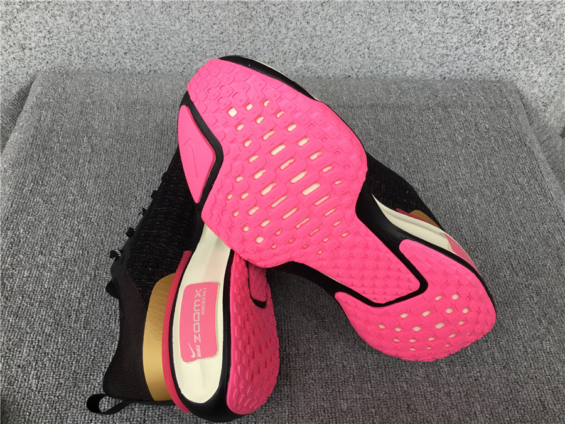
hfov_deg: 58.4
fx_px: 506
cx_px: 282
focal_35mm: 31
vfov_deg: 45.4
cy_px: 212
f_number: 2.4
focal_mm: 3.3
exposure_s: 1/100
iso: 32
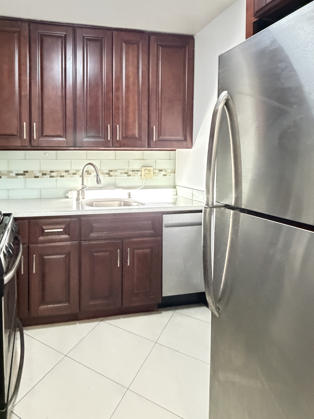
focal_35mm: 22
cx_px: 90
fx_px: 266
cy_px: 166
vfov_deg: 75.5
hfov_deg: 58.8
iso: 1000
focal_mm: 2.22
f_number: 2.2
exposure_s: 1/60
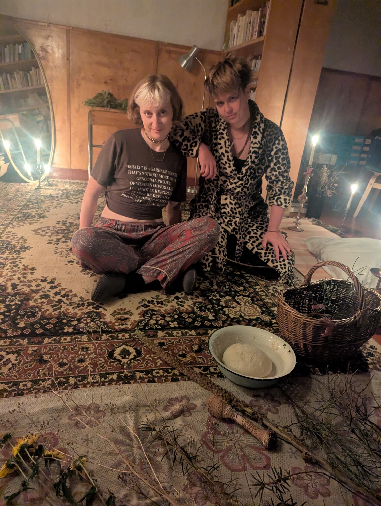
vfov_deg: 71.5
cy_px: 253
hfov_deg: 56.9
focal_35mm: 24
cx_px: 190
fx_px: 351
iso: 2330
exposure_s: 1/27.2
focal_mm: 6.81
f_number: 1.85
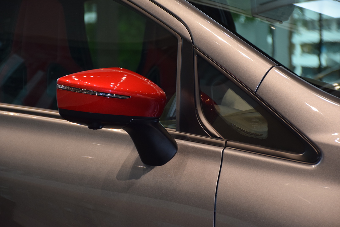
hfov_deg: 14.4
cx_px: 170
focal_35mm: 142
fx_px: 1346
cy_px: 114
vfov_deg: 9.6
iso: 800
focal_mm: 95
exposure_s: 1/125
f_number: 5.6
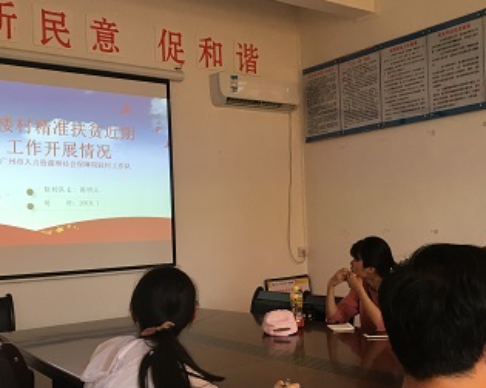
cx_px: 296
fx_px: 647
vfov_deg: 33.4
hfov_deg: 40.9
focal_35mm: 45
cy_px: 226
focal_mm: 4.15
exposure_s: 1/33
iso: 40
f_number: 2.2
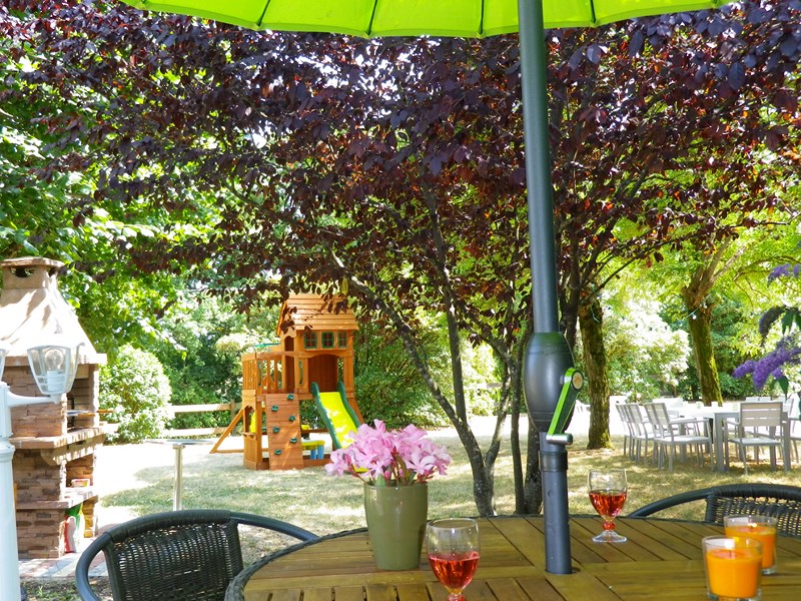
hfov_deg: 47.9
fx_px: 902
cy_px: 300
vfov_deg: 36.8
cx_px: 400
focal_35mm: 39
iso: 100
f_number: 4
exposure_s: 1/50
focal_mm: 7
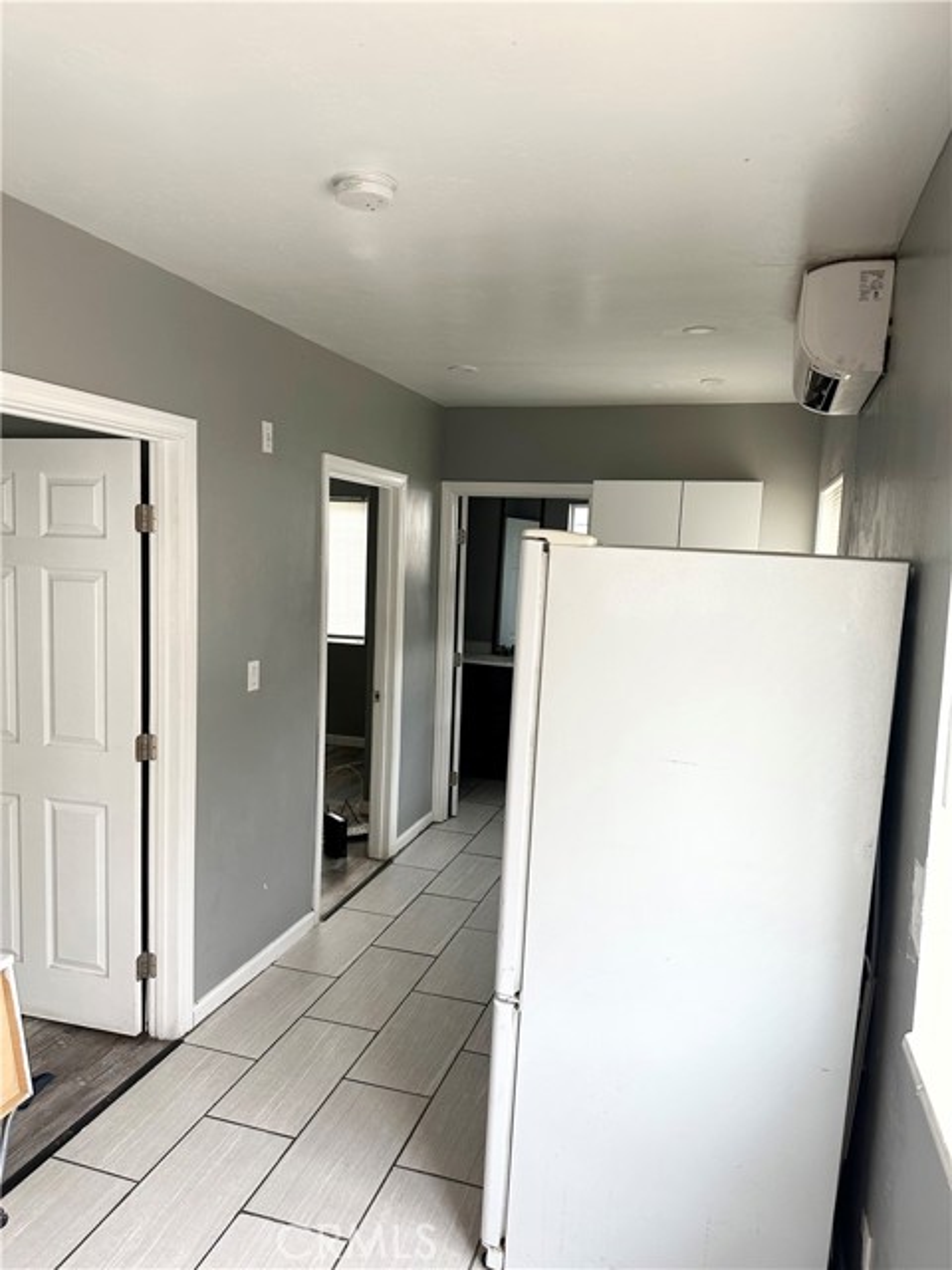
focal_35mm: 24
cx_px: 476
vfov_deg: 71.6
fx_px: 880
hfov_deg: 56.8
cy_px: 635
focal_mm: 6.86
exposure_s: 1/121
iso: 160
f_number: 1.78
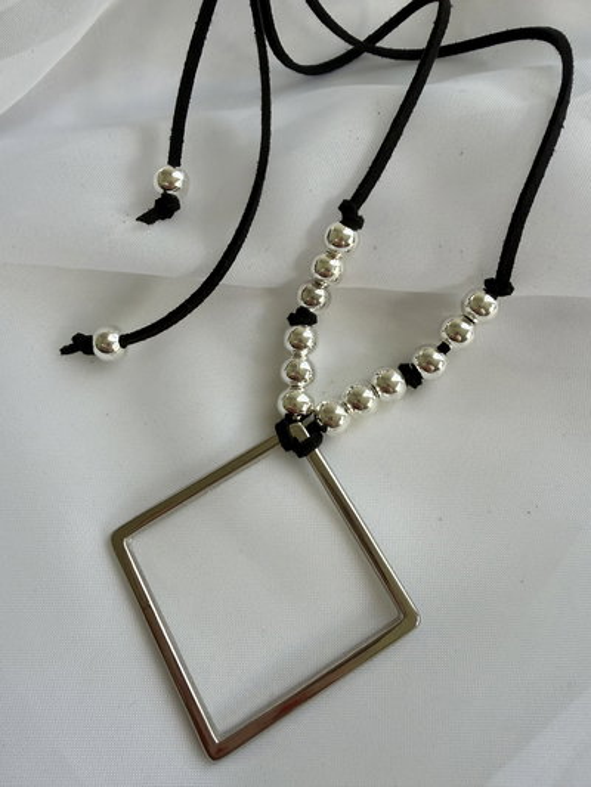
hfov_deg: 56.8
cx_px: 296
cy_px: 394
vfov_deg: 71.6
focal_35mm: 24
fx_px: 546
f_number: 2.2
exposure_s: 1/99
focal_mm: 2.22
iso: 125
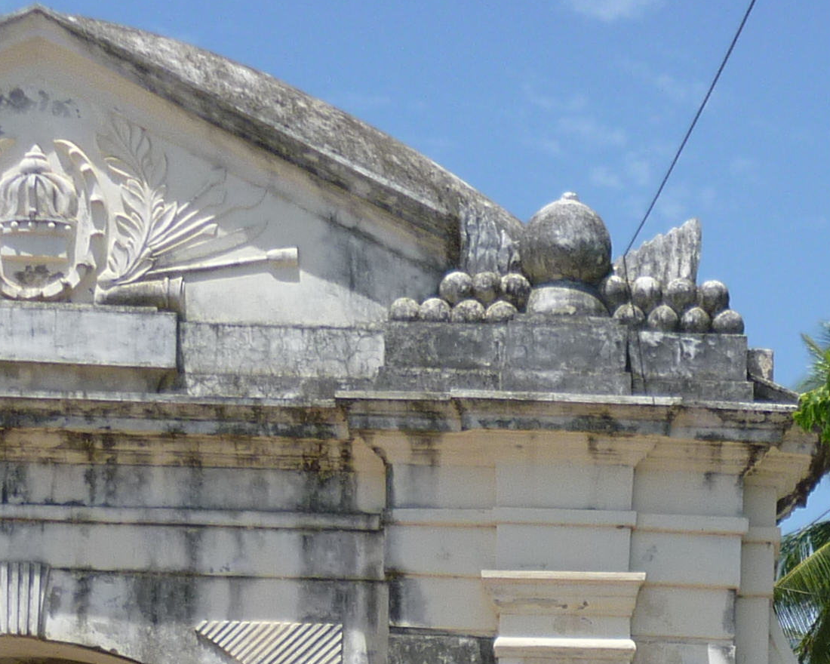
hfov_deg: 17.2
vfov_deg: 12.9
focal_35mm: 110
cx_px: 730
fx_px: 2702
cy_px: 1129
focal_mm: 5.5
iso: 80
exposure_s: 1/200
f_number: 8
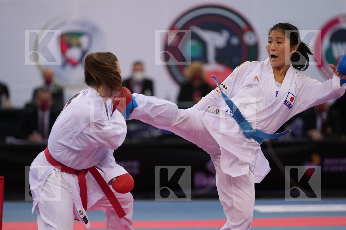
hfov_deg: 6.9
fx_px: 2883
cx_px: 173
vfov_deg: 4.6
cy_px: 115
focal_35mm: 300
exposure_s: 1/1000
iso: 2000
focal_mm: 200
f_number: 2.8
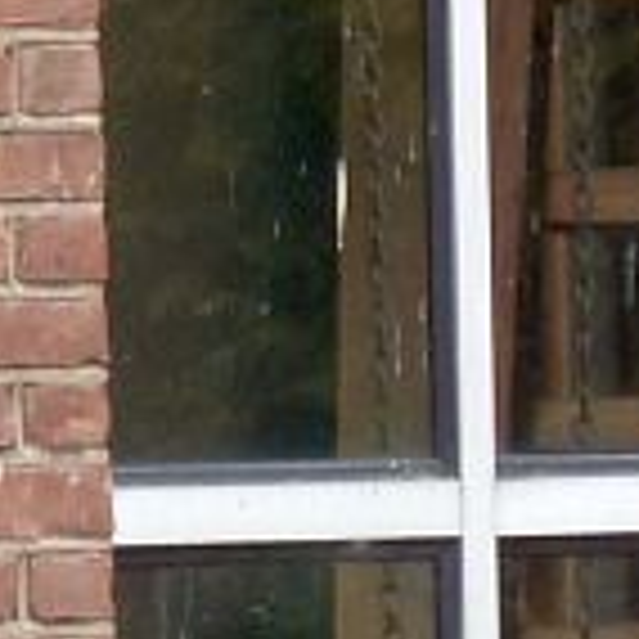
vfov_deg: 1.2
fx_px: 30032
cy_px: 241
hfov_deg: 1.2
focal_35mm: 1438
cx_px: 634
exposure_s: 1/50
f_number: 4.6
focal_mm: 37
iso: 160
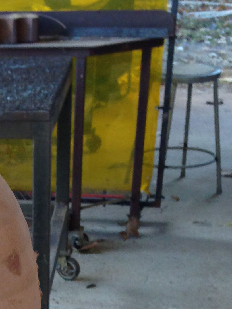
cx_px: -71
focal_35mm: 99
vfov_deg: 18.7
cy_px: 374
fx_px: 885
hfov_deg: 14.3
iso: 80
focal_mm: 4.13
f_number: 2.4
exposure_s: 1/120
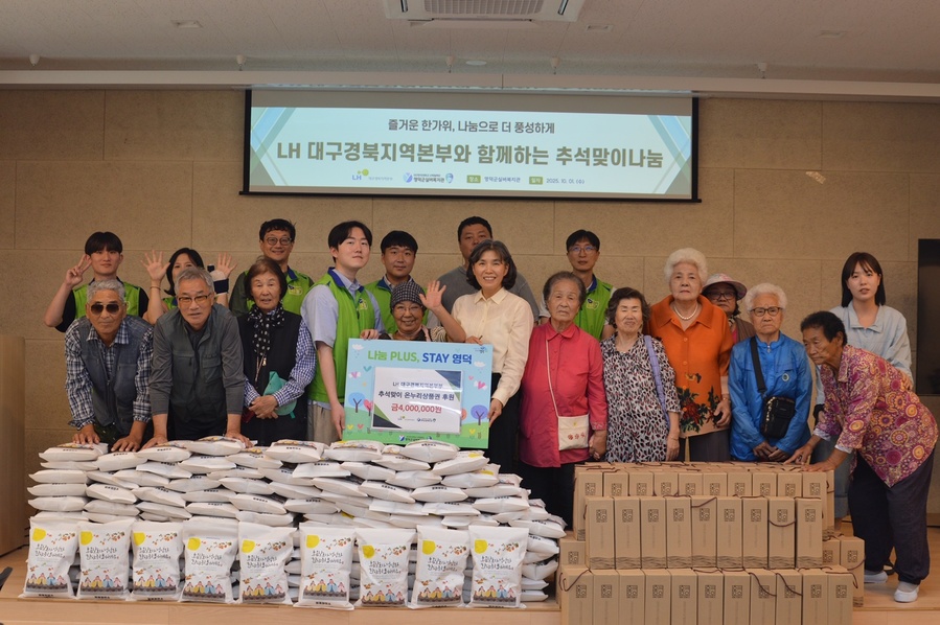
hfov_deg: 46.4
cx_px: 470
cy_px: 312
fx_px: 1096
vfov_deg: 31.8
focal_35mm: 42
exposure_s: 1/80
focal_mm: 28
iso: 400
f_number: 4.5
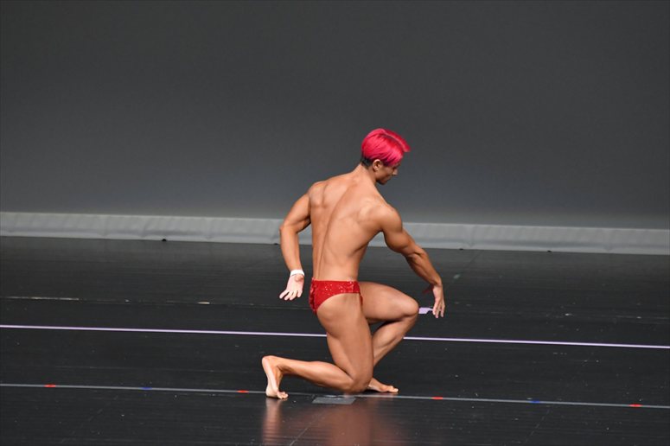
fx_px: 6418
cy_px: 223
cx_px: 335
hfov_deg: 6.0
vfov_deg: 4.0
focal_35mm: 345
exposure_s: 1/400
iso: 4000
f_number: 5.6
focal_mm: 230
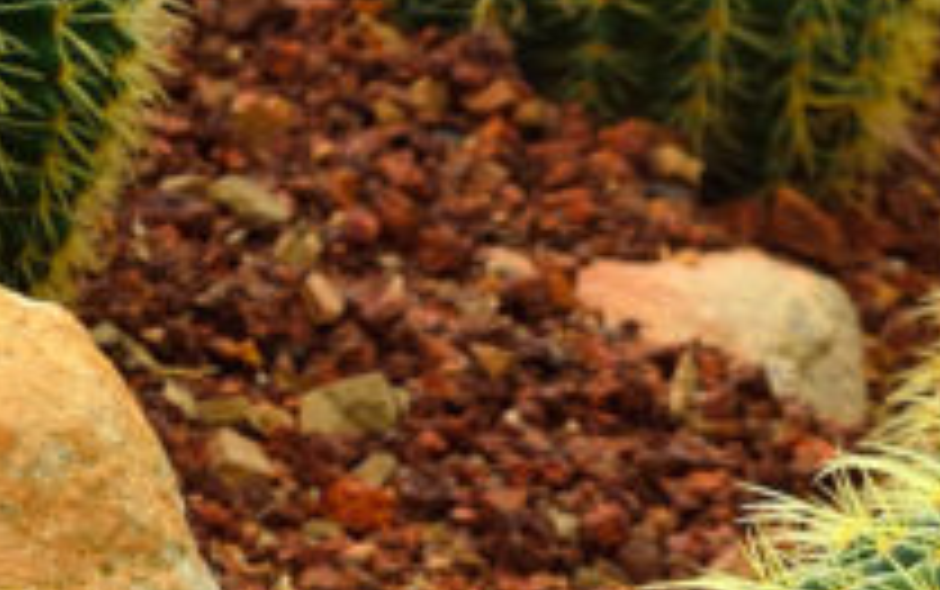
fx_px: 11486
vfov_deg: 2.9
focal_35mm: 448
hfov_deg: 4.7
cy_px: 1464
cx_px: 1174
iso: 100
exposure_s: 1/125
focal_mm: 60
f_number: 8
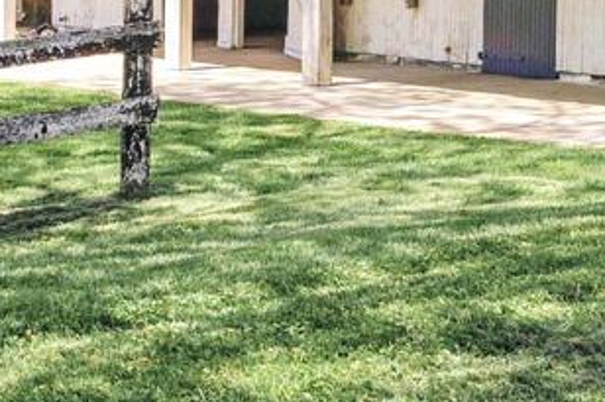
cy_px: -48
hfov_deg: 19.6
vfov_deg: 12.9
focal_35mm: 104
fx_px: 1747
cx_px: 377
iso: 200
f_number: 5.6
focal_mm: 16
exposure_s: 1/800
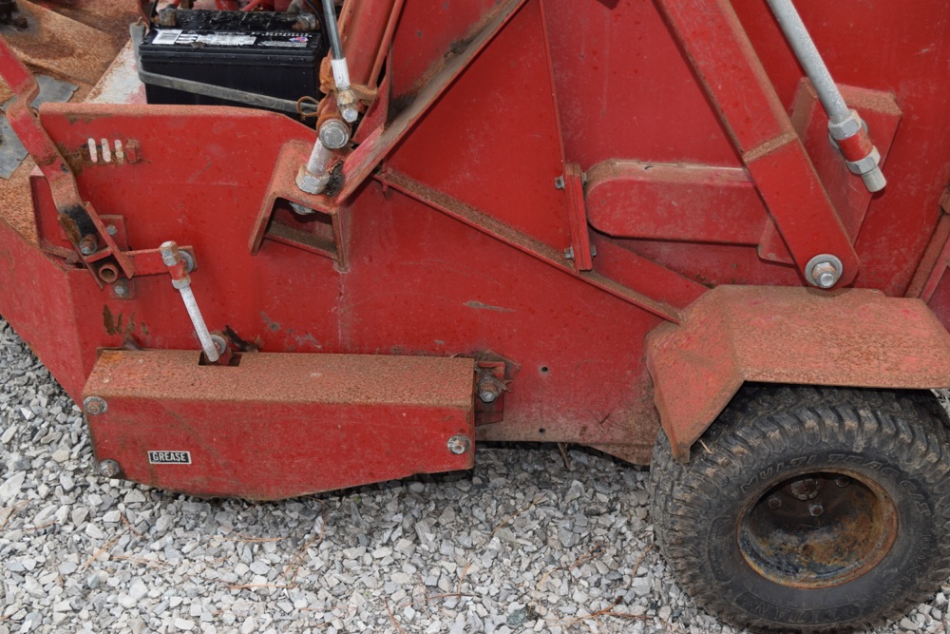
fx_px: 1346
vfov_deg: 26.5
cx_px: 475
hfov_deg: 38.9
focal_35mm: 51
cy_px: 317
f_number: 5.6
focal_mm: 34
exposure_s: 1/125
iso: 180
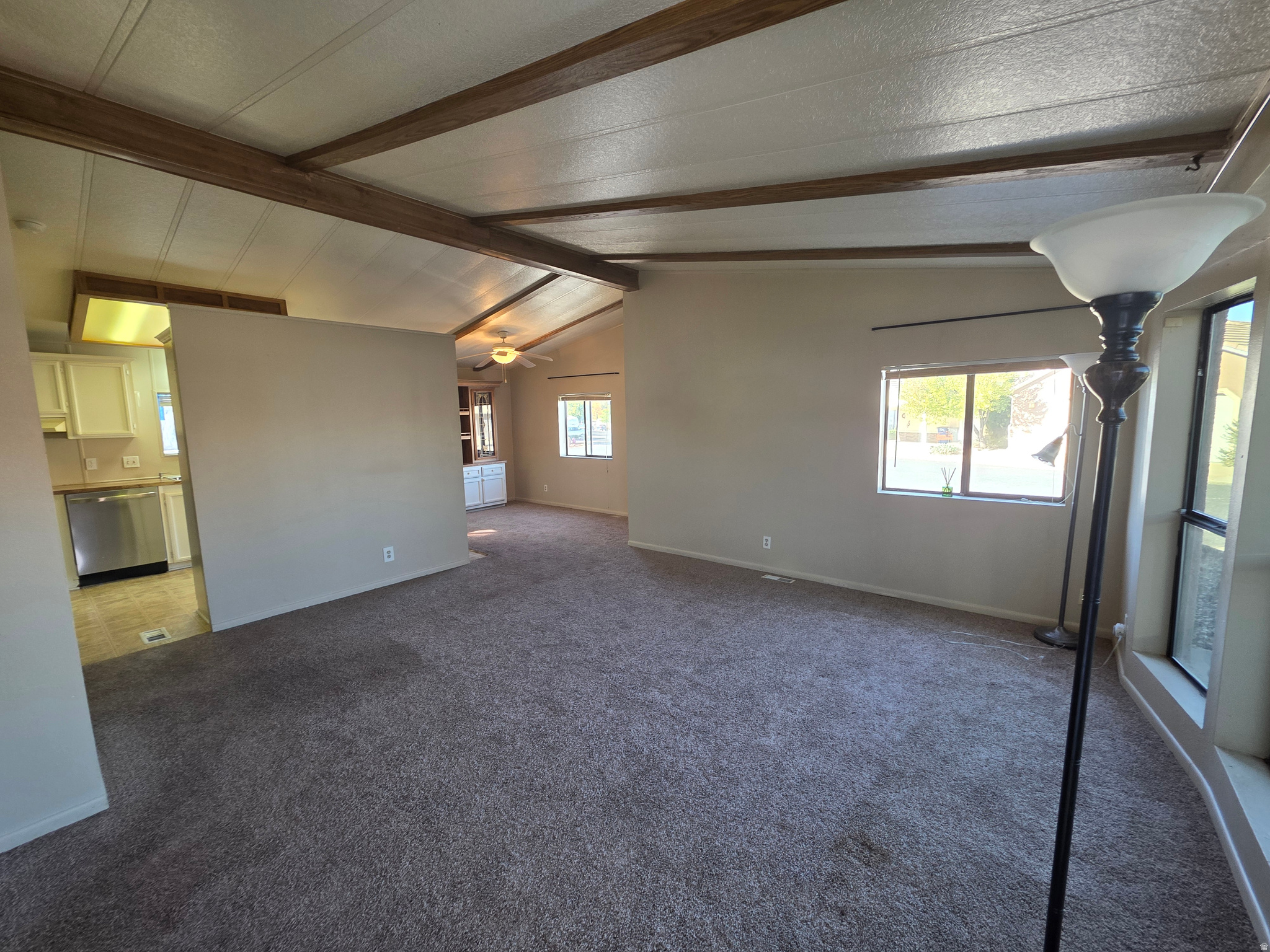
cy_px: 476
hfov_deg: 106.2
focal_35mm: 13
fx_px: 477
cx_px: 635
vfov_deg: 89.9
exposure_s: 1/45
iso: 80
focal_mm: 2.2
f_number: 1.9
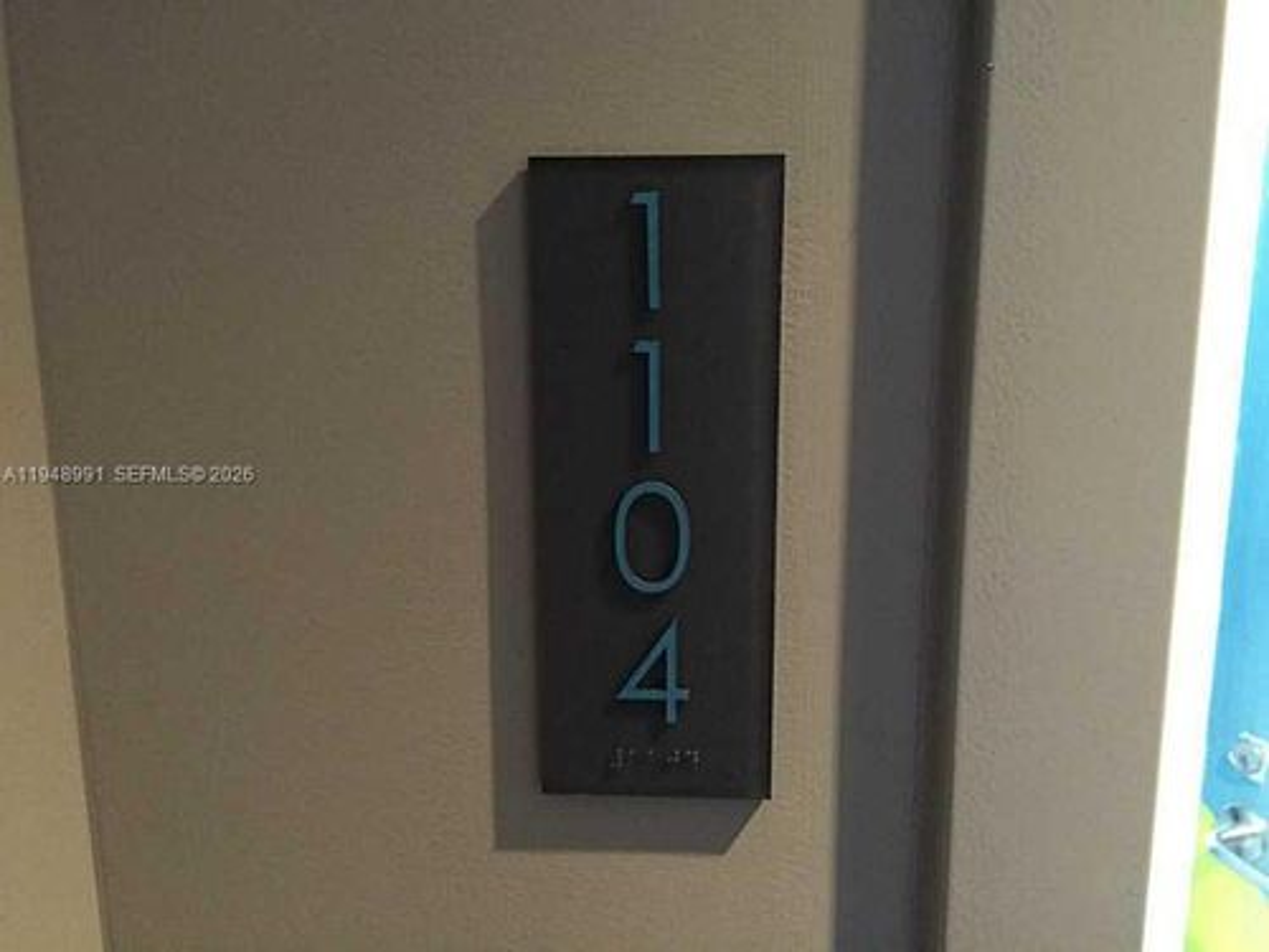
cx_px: 634
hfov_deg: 61.7
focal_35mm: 29
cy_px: 476
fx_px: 1063
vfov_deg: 48.2
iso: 400
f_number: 2.2
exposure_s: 1/15
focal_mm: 4.15
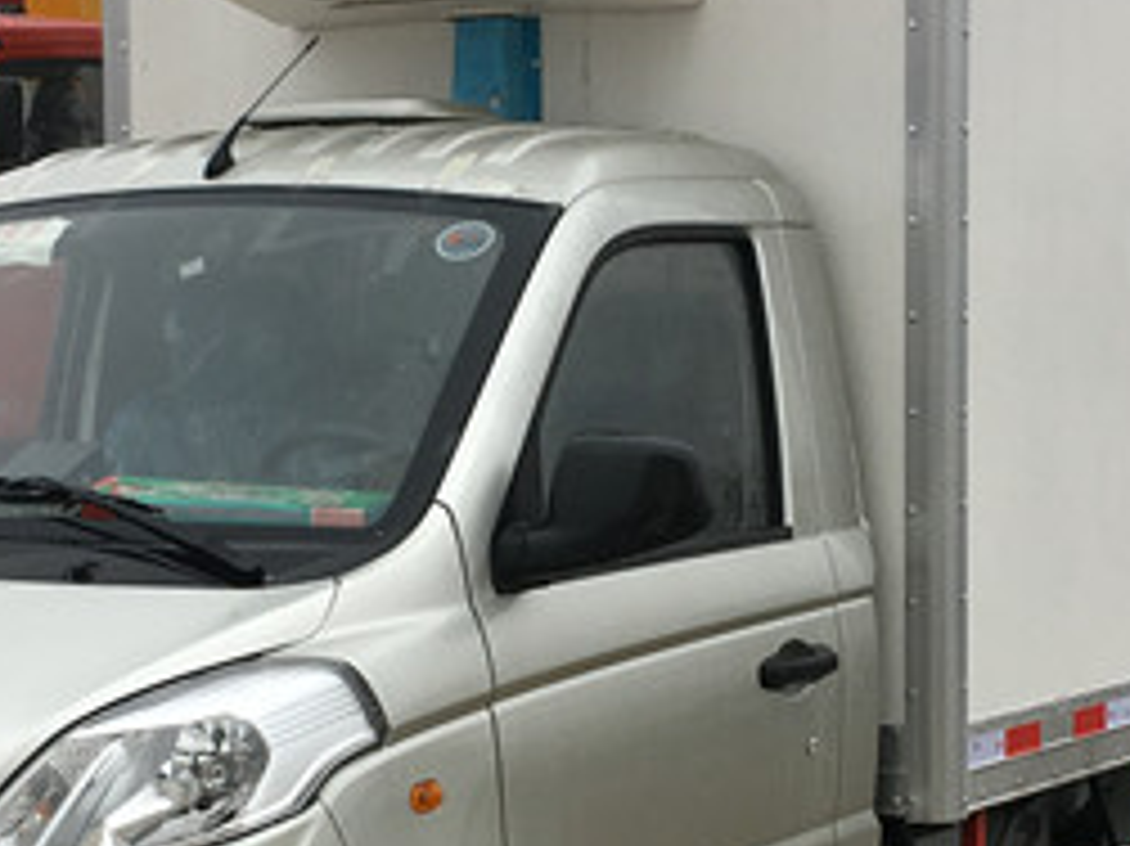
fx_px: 3263
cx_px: 554
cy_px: 673
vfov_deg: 14.7
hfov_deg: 19.6
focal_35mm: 100
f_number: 2.2
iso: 25
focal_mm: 4.15
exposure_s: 1/370
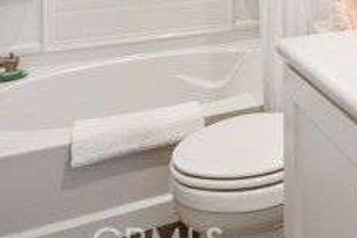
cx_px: 298
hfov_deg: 44.5
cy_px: -82
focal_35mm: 41
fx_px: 407
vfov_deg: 26.8
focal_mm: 14
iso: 100
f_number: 8
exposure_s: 1/6
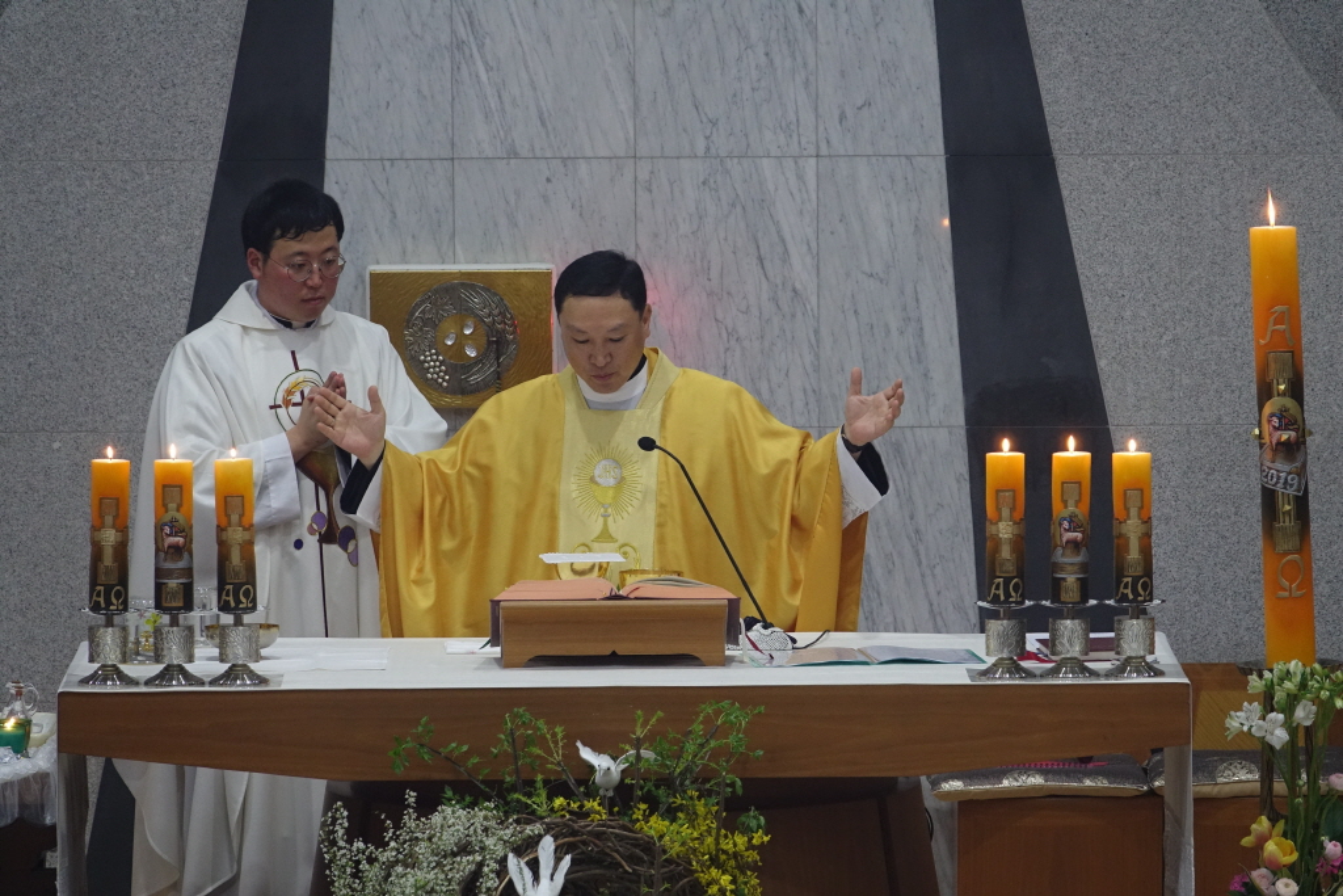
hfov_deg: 6.9
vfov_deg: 4.6
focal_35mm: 300
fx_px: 11192
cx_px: 672
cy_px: 448
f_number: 4
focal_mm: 110.13
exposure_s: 1/50
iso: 800
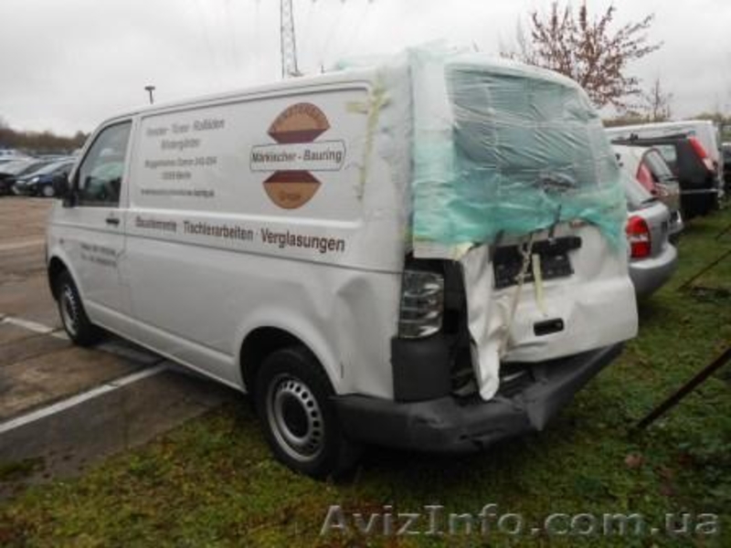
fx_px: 549
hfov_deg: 67.3
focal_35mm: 26
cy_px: 274
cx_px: 366
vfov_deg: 53.1
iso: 80
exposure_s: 1/125
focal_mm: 4.6
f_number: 3.5
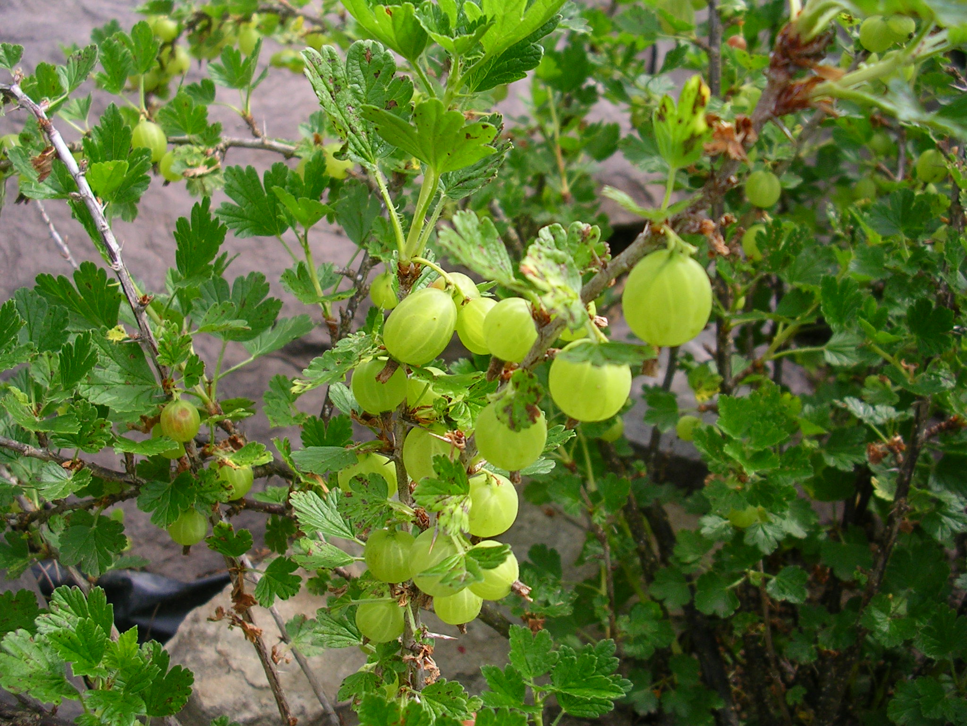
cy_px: 363
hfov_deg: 49.0
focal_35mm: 38
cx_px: 484
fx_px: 1062
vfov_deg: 37.7
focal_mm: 5.8
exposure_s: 1/365
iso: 50
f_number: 2.8
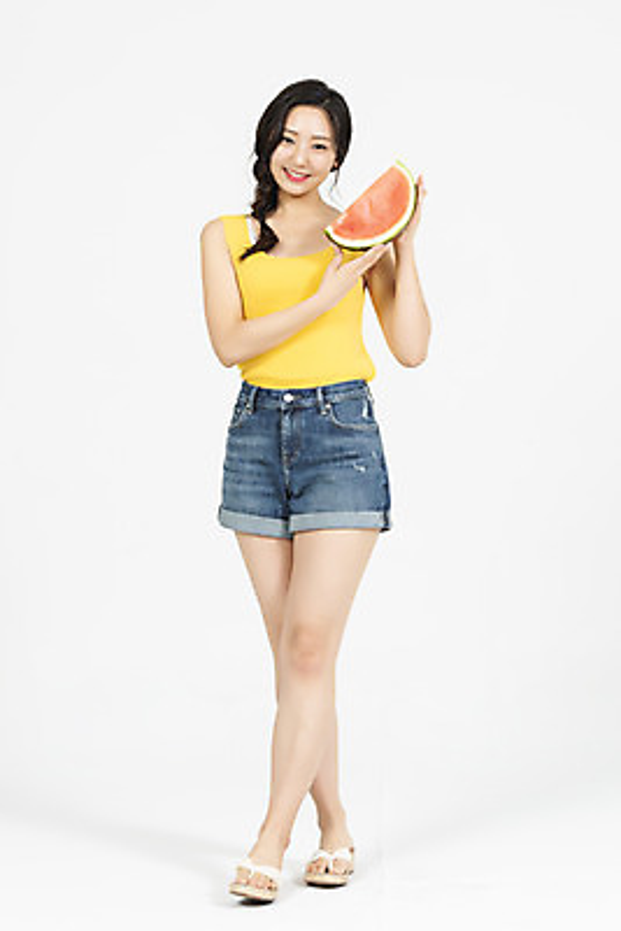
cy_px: 466
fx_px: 2223
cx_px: 310
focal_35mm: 86
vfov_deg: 23.6
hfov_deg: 15.9
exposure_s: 1/125
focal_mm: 86
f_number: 13
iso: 100
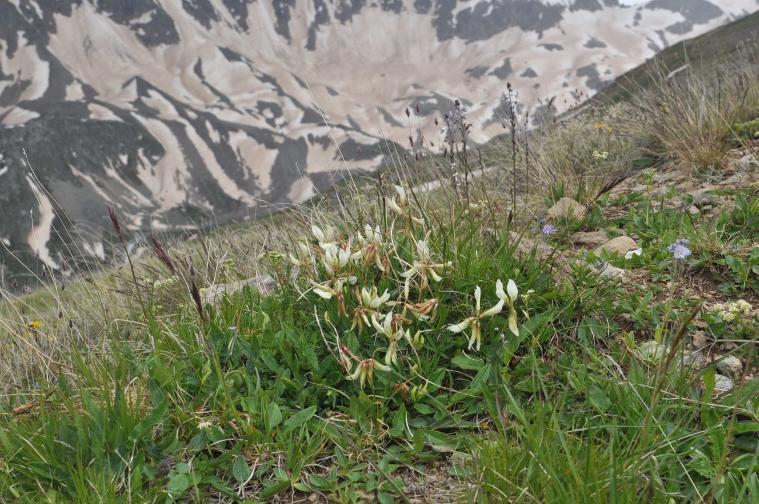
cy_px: 252
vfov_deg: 25.7
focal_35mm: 52
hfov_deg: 37.9
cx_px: 380
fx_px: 1105
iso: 400
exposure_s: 1/160
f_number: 11
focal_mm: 35
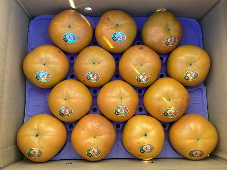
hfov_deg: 58.4
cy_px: 85
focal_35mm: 31
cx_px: 114
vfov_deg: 45.4
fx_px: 203
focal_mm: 3.3
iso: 40
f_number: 2.4
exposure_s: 1/120
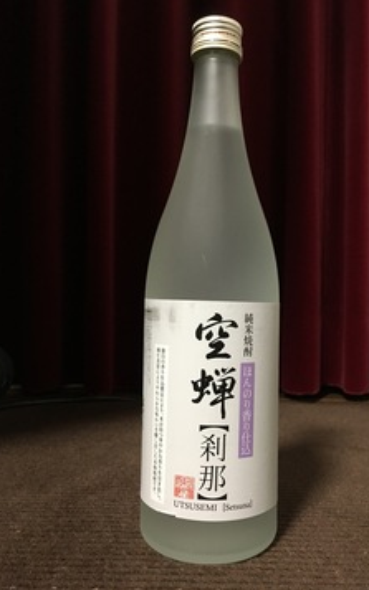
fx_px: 499
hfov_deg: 40.5
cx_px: 212
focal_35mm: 31
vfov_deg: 61.2
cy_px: 296
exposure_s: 1/15
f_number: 2.2
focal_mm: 4.15
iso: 250
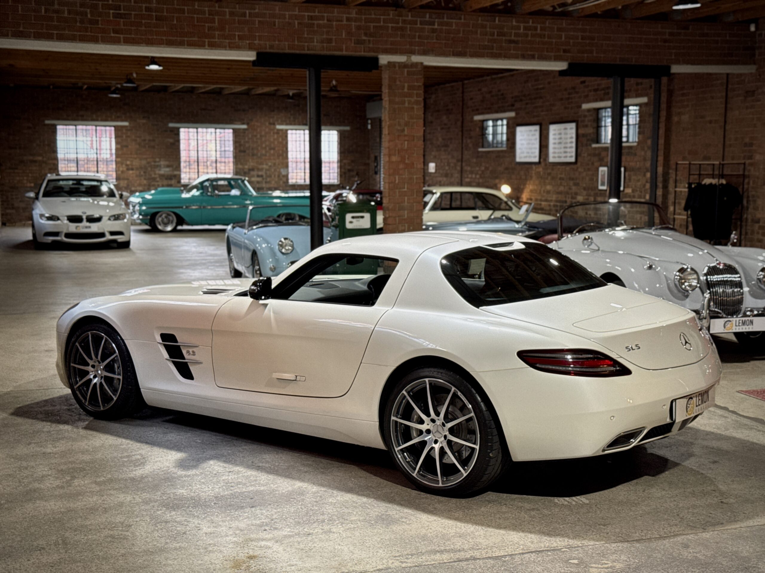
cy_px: 286
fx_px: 1061
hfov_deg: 39.7
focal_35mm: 48
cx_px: 382
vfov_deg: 30.3
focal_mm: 6.76
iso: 160
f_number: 1.78
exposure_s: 1/50
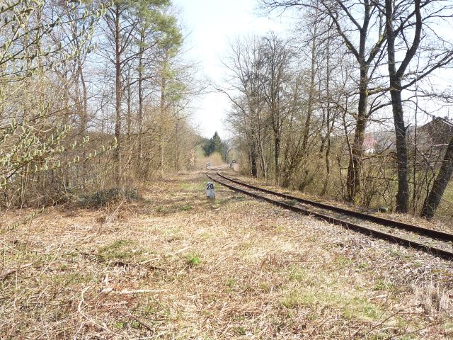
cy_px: 170
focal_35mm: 42
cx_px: 226
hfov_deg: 44.8
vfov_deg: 34.3
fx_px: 550
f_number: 4
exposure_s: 1/200
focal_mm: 5.3
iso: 100
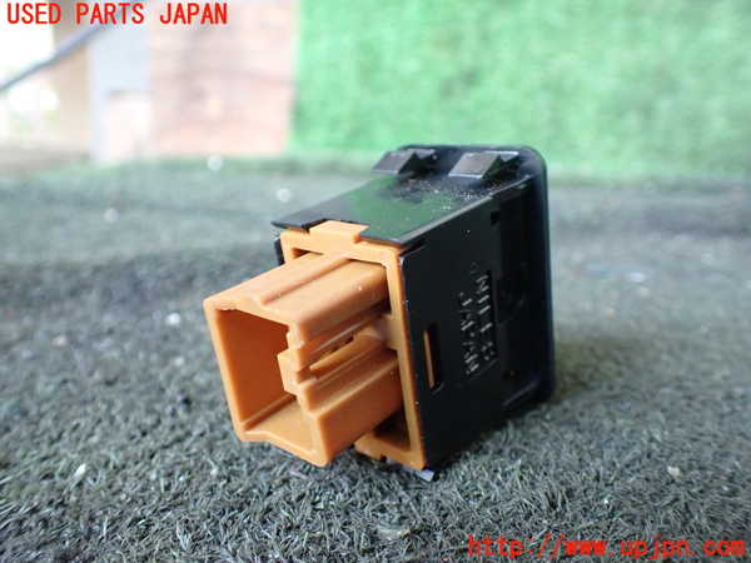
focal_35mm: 30
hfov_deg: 60.0
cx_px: 376
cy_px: 282
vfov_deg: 46.8
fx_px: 651
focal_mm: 5.4
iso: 800
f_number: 2.3
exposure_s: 1/80
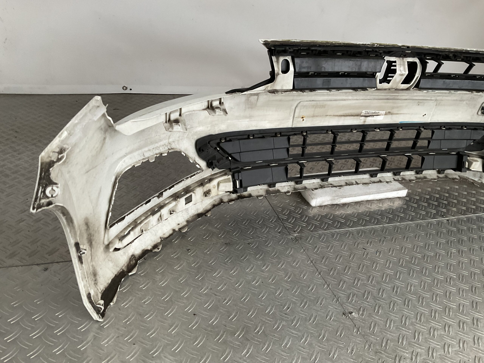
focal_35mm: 29
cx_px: 242
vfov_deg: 48.2
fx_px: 405
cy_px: 182
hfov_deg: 61.7
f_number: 1.8
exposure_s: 1/50
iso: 125
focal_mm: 3
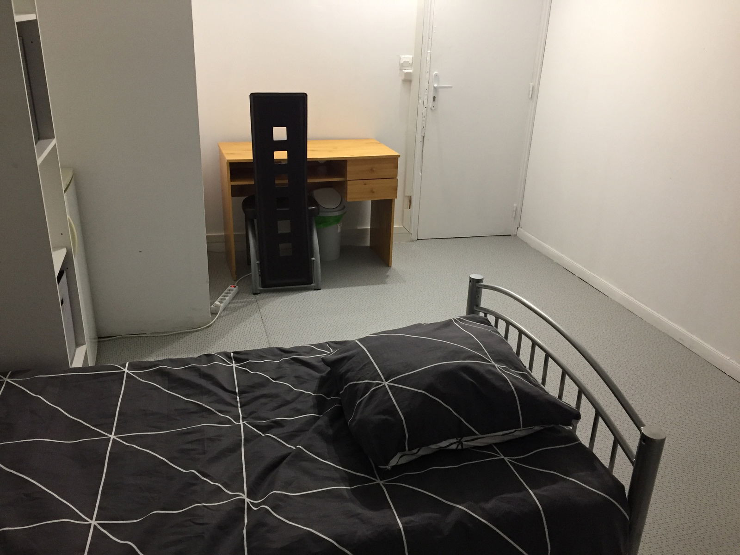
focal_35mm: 29
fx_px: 620
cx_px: 370
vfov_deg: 48.2
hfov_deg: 61.7
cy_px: 278
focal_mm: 4.15
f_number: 2.2
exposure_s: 1/33
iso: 250
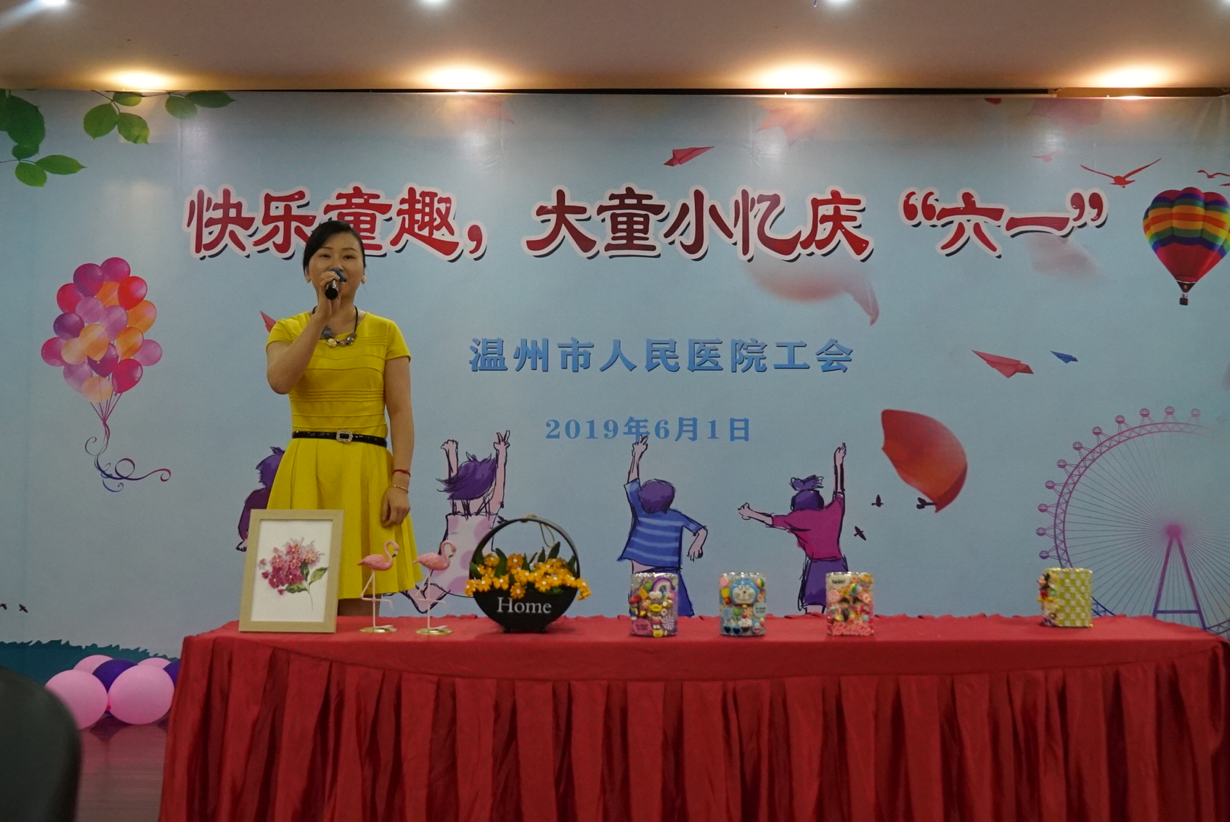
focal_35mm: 36
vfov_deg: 36.9
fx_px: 1231
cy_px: 411
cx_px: 615
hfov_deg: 53.1
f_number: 4
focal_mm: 24
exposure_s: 1/160
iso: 4000
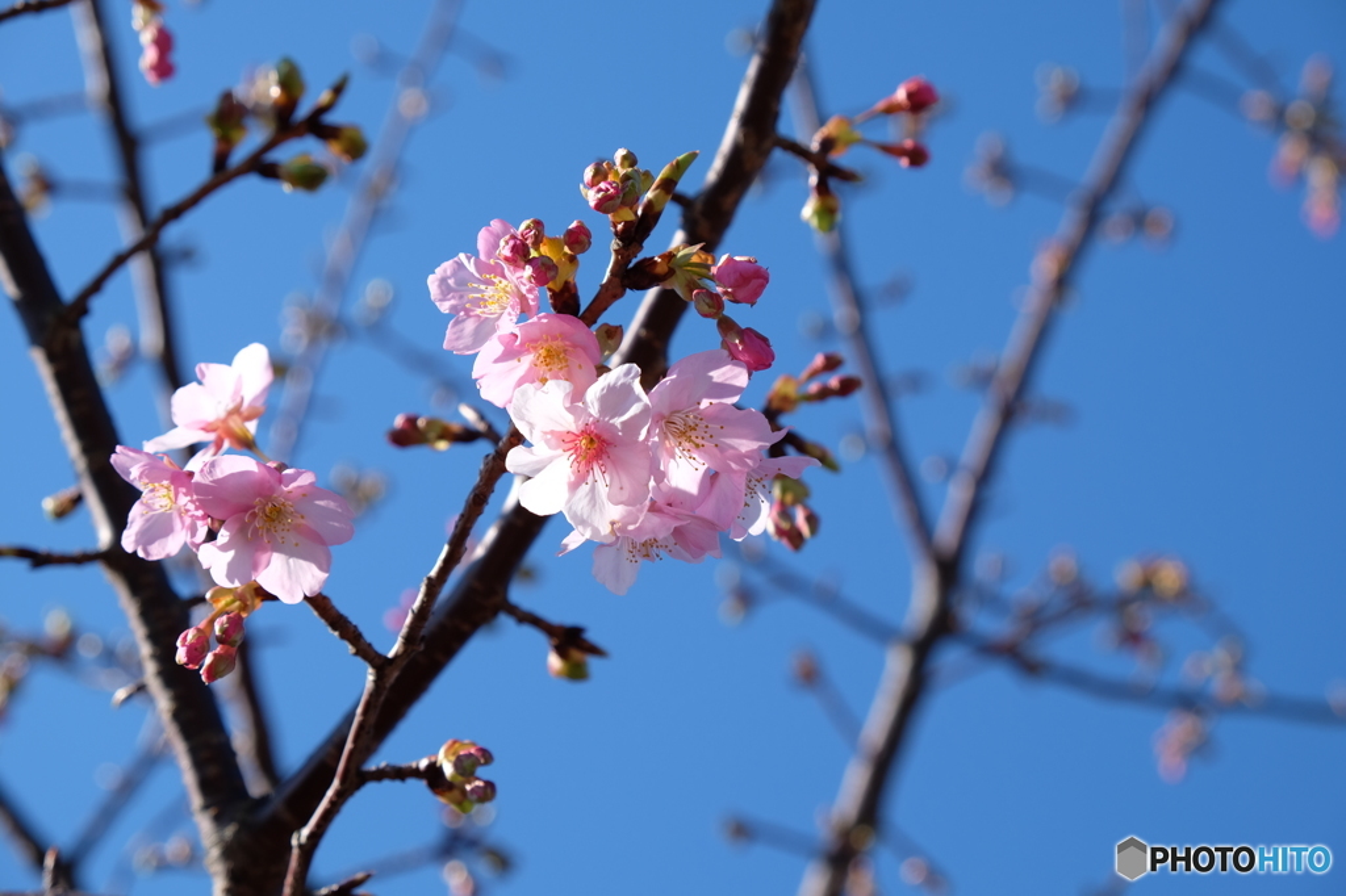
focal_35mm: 83
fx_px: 3102
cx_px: 673
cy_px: 448
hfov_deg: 24.5
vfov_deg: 16.4
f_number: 6.4
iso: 200
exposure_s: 1/420
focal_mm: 55
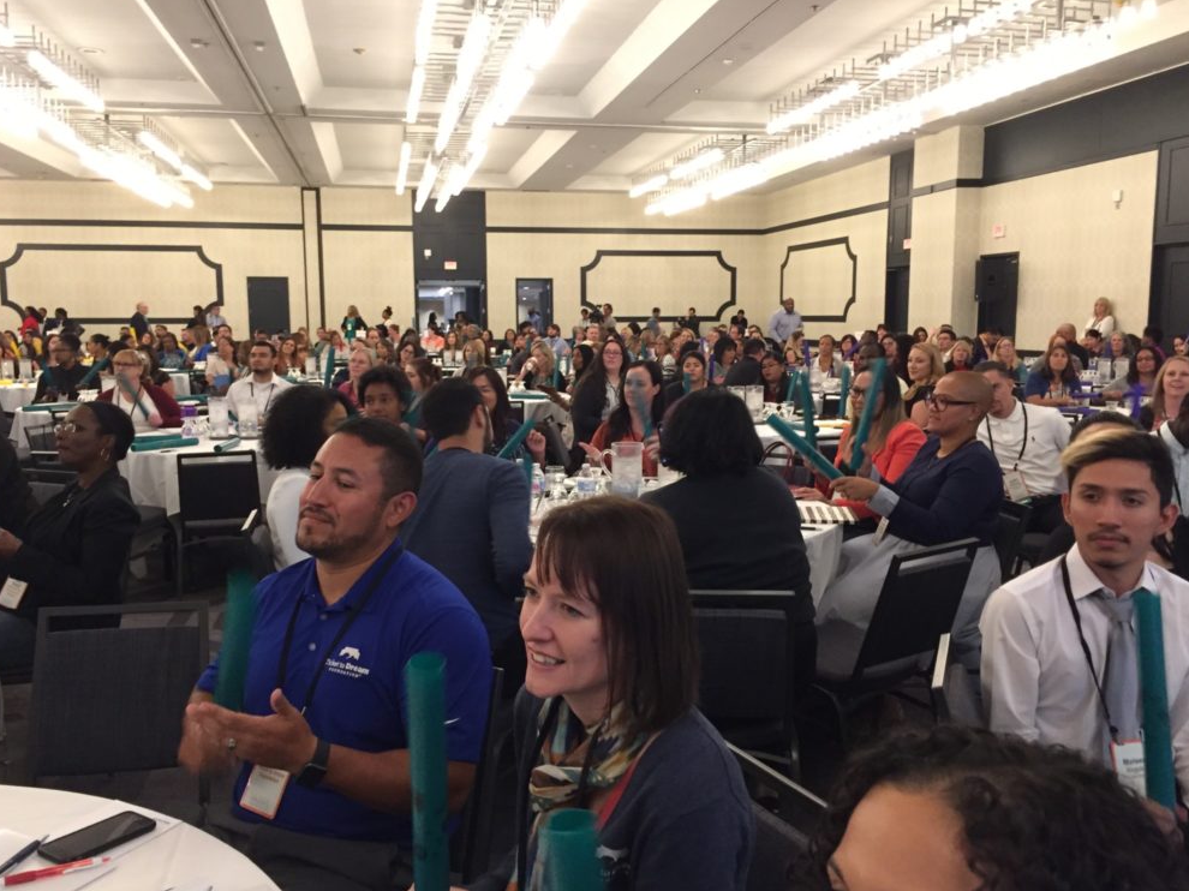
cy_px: 449
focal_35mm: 30
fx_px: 1030
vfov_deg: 46.8
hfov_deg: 60.0
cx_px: 584
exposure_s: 1/17
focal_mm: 4.15
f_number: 2.2
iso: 250
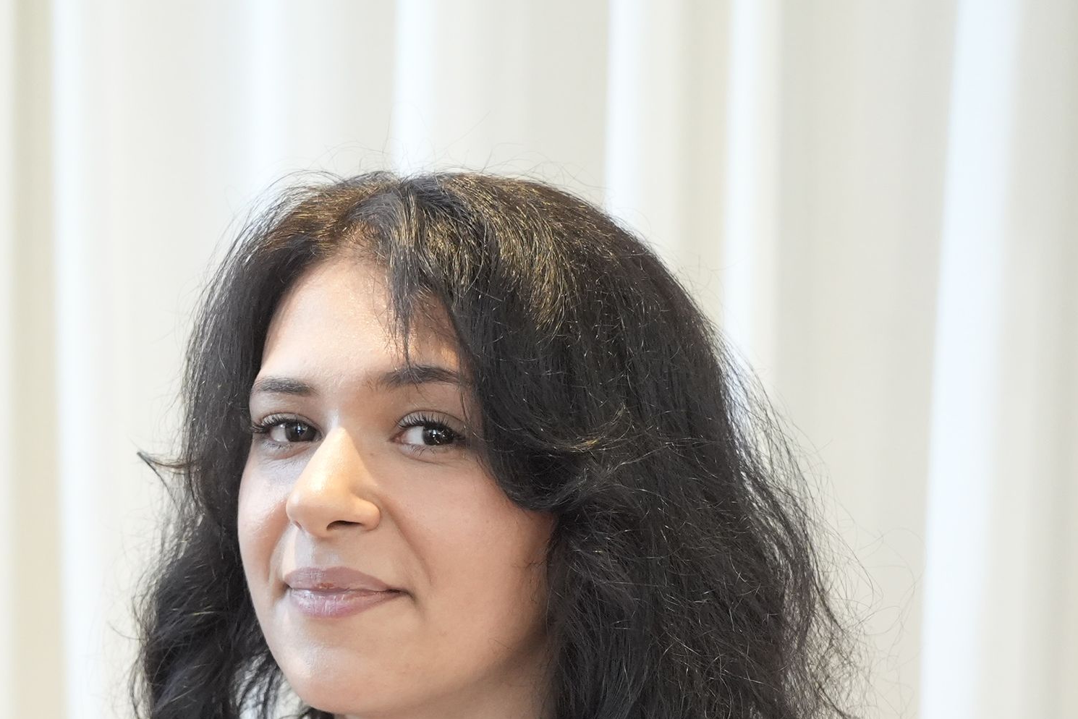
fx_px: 3055
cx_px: 240
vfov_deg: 13.0
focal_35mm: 102
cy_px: 917
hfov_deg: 19.8
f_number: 3.2
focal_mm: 38
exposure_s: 1/125
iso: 2500
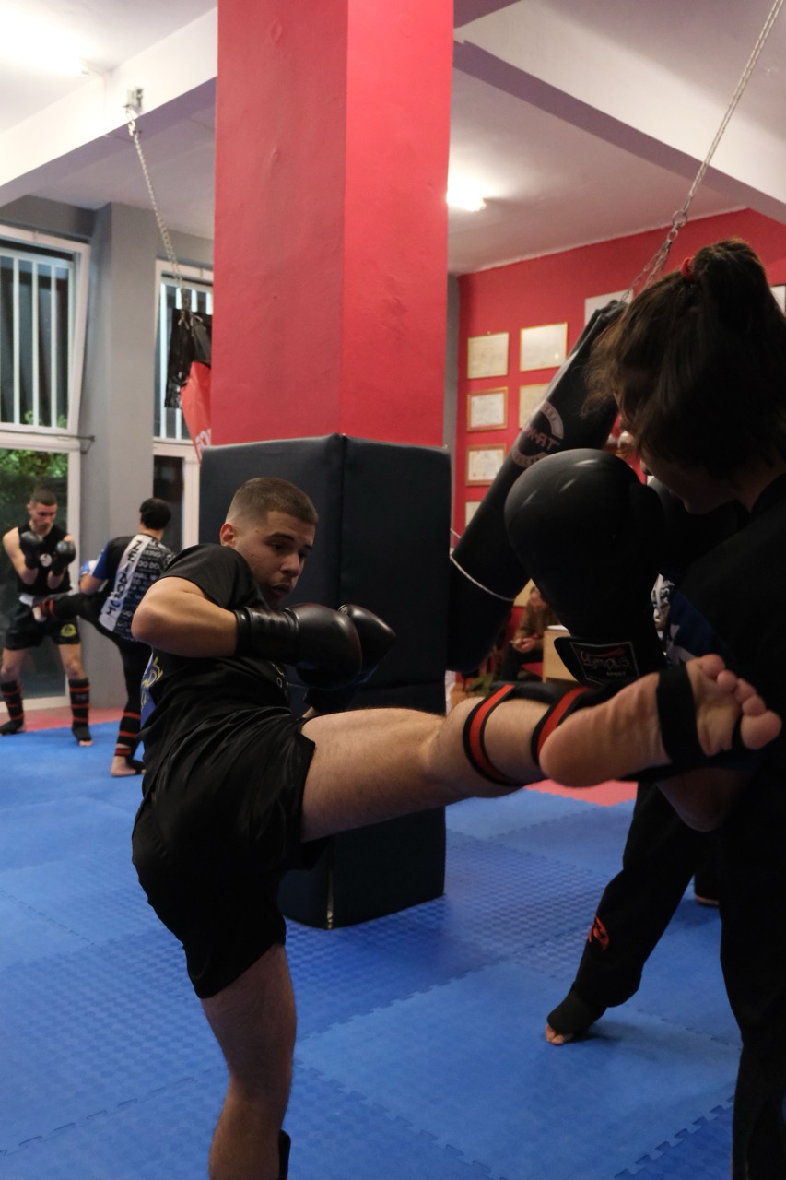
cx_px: 393
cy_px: 590
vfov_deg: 58.7
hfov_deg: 41.1
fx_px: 1048
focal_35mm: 32
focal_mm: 21.4
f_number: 3.6
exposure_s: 1/250
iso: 8000
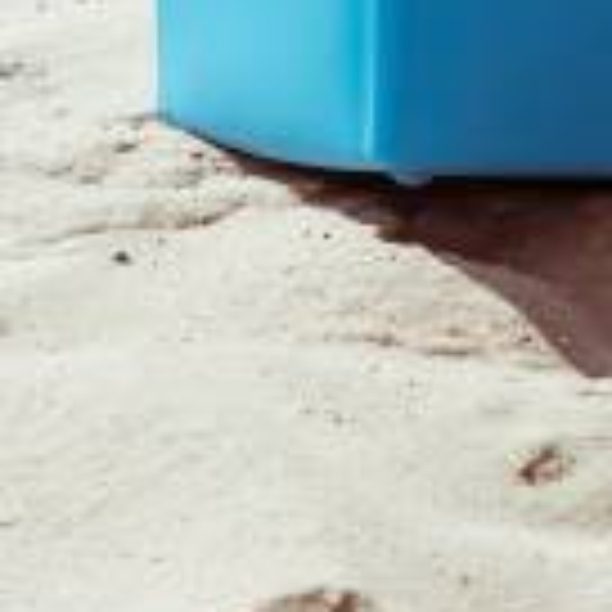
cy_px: 97
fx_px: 11401
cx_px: 189
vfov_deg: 3.1
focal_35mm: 570
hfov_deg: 3.1
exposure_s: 1/1000
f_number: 3.5
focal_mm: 70
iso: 100
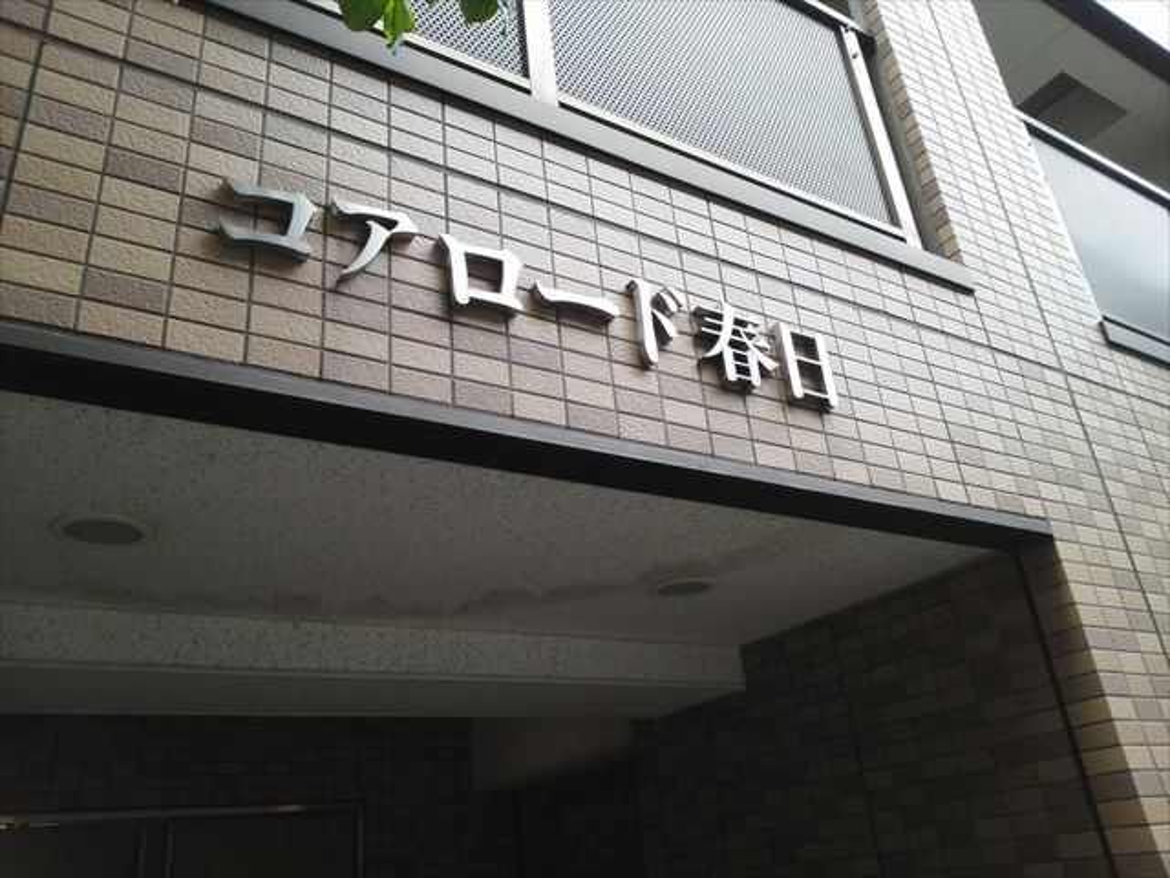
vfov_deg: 51.4
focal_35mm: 27
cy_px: 439
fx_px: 913
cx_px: 585
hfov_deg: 65.3
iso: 71
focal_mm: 2.87
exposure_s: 1/125
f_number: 2.4
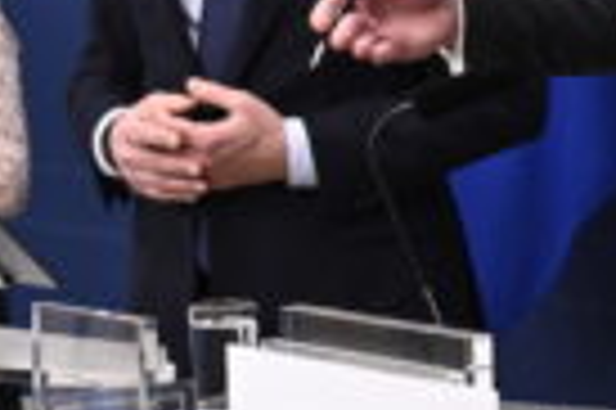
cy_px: -113
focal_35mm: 230
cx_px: 288
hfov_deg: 9.0
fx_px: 3931
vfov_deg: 5.9
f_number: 4
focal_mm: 70
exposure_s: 1/160
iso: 640
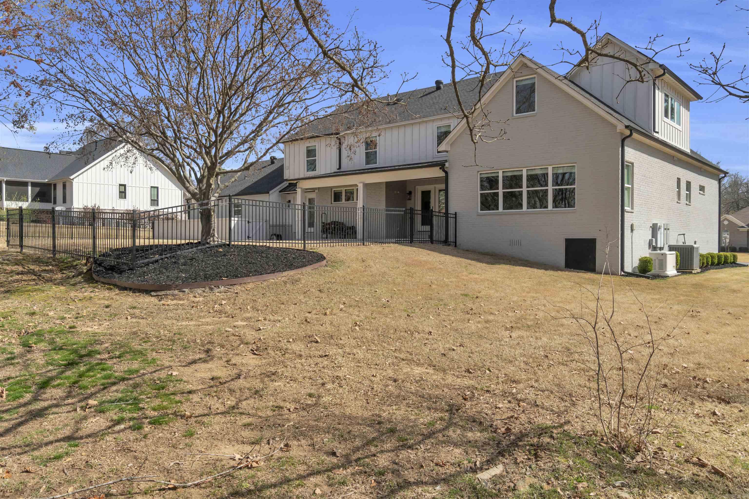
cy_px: 250
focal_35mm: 27
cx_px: 374
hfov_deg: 67.4
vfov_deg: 47.9
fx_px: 562
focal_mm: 18
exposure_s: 1/400
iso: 250
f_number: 9
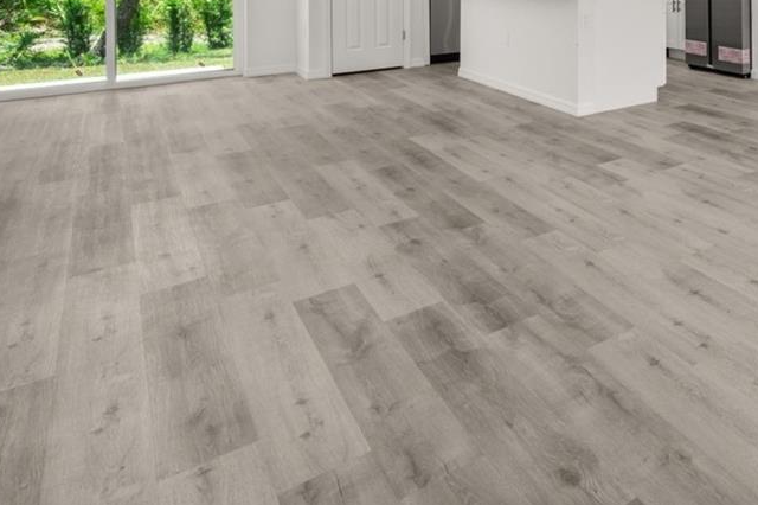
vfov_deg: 36.7
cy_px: -51
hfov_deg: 45.7
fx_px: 631
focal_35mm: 30
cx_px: 840
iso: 400
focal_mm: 12
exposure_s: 1/13
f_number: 11
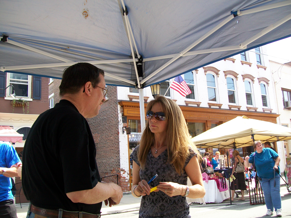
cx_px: 146
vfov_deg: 39.7
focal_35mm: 36
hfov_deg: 51.4
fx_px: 303
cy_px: 109
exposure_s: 1/200
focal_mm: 6
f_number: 2.7
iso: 64
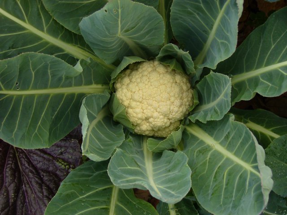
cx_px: 144
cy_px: 108
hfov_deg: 38.2
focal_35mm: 50
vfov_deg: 29.1
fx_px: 415
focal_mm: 8.3
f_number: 3.3
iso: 100
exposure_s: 1/320
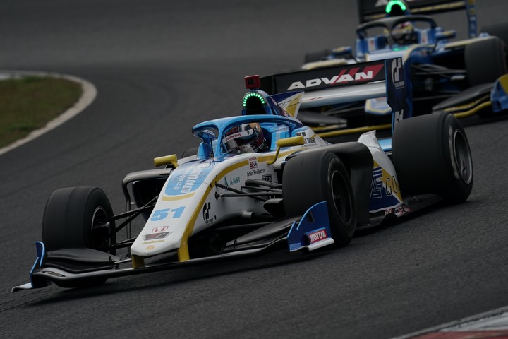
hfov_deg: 3.4
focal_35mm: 600
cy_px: 170
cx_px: 254
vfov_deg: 2.3
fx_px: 8466
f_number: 8
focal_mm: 600
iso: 250
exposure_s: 1/800
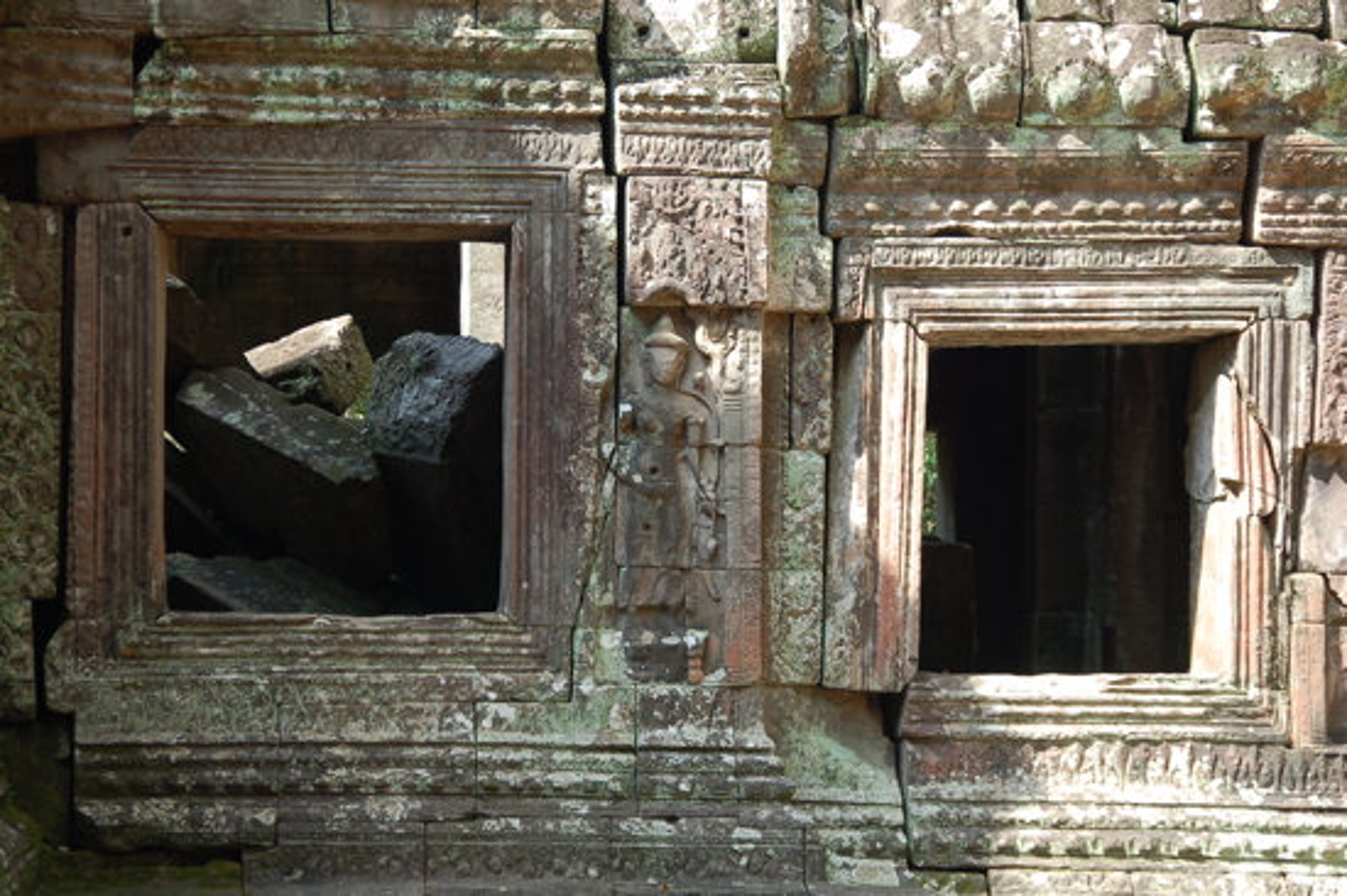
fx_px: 4487
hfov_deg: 17.1
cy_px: 448
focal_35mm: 120
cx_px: 674
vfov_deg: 11.4
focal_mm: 80
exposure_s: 1/100
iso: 200
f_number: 5.3
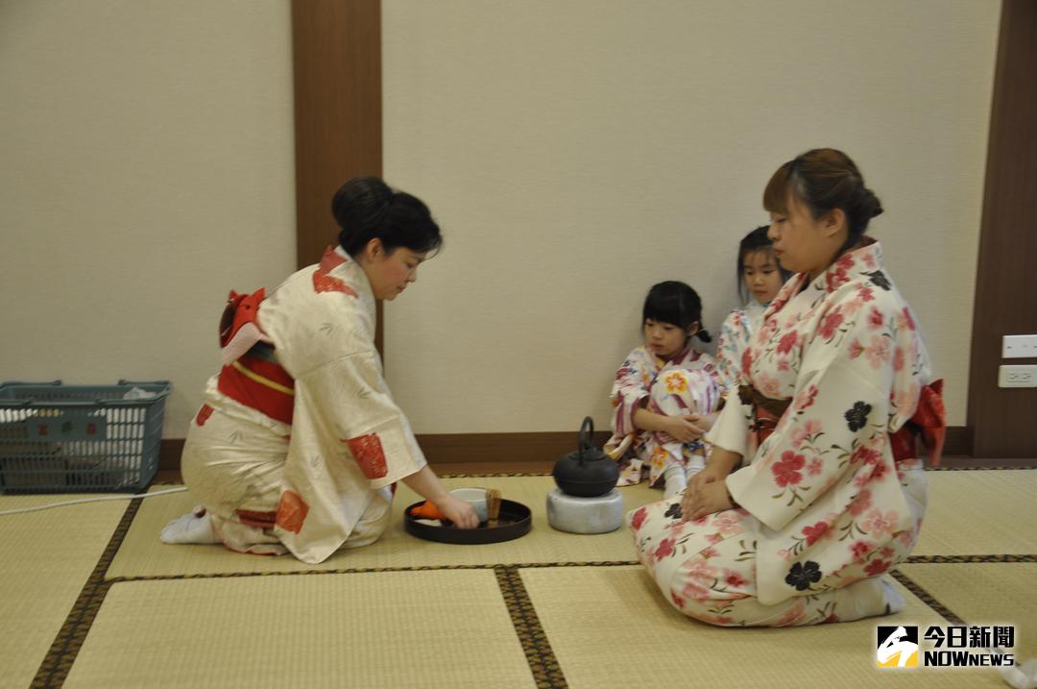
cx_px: 518
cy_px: 344
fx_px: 1467
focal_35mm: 51
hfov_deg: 38.9
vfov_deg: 26.4
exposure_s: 1/25
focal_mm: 34
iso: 400
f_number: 5
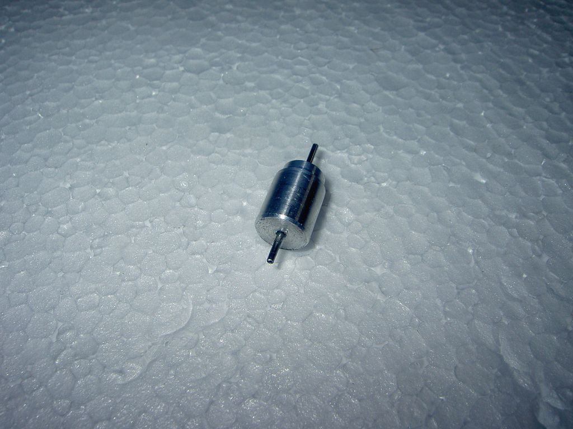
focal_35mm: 34
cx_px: 286
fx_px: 563
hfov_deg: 54.0
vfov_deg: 41.8
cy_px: 214
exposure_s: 1/60
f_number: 4.7
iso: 50
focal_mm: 5.6
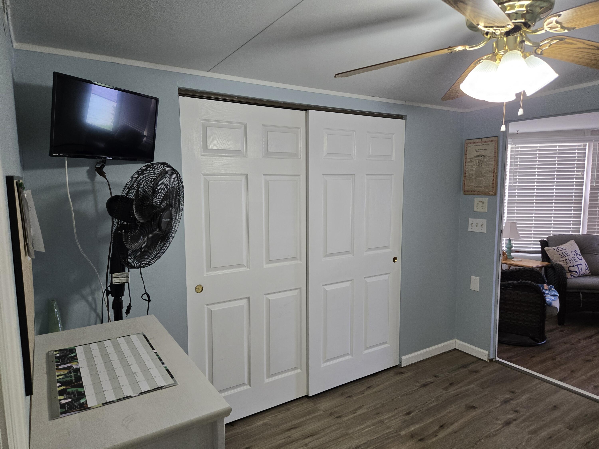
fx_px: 398
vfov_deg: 58.9
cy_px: 224
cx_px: 300
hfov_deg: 73.9
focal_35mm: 23
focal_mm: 5.4
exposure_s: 1/120
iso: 160
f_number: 1.8
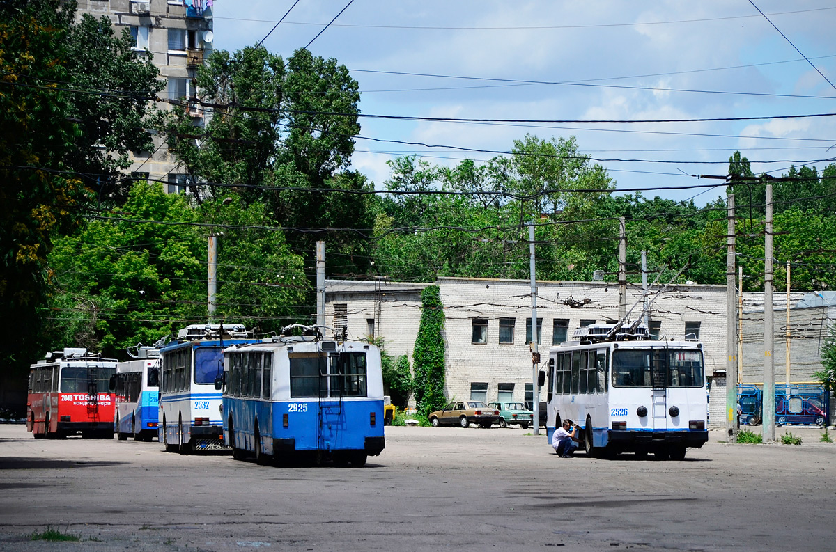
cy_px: 276
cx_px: 418
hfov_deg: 13.1
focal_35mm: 158
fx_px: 3647
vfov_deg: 8.7
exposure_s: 1/1000
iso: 125
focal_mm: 105
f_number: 5.6
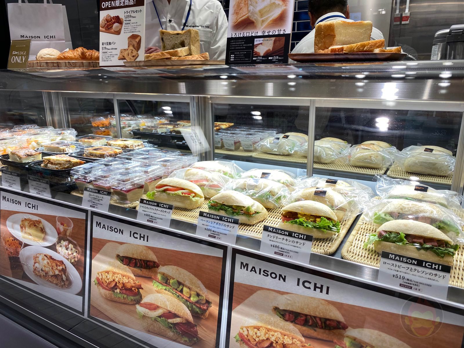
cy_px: 174
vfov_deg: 53.1
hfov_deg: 67.3
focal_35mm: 26
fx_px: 349
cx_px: 232
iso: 32
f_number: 1.8
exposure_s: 1/106
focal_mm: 4.25
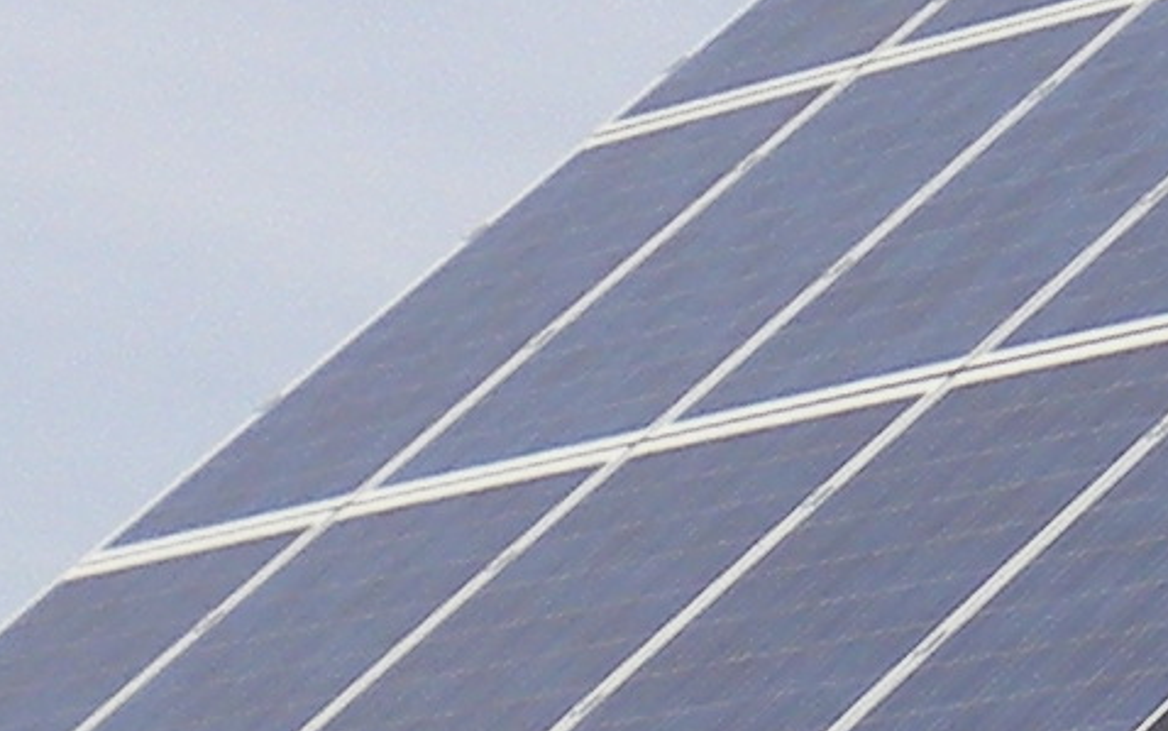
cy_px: 130
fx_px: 9011
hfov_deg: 7.2
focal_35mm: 283
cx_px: 2165
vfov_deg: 4.6
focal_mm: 6.3
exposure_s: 1/825
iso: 80
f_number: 4.6
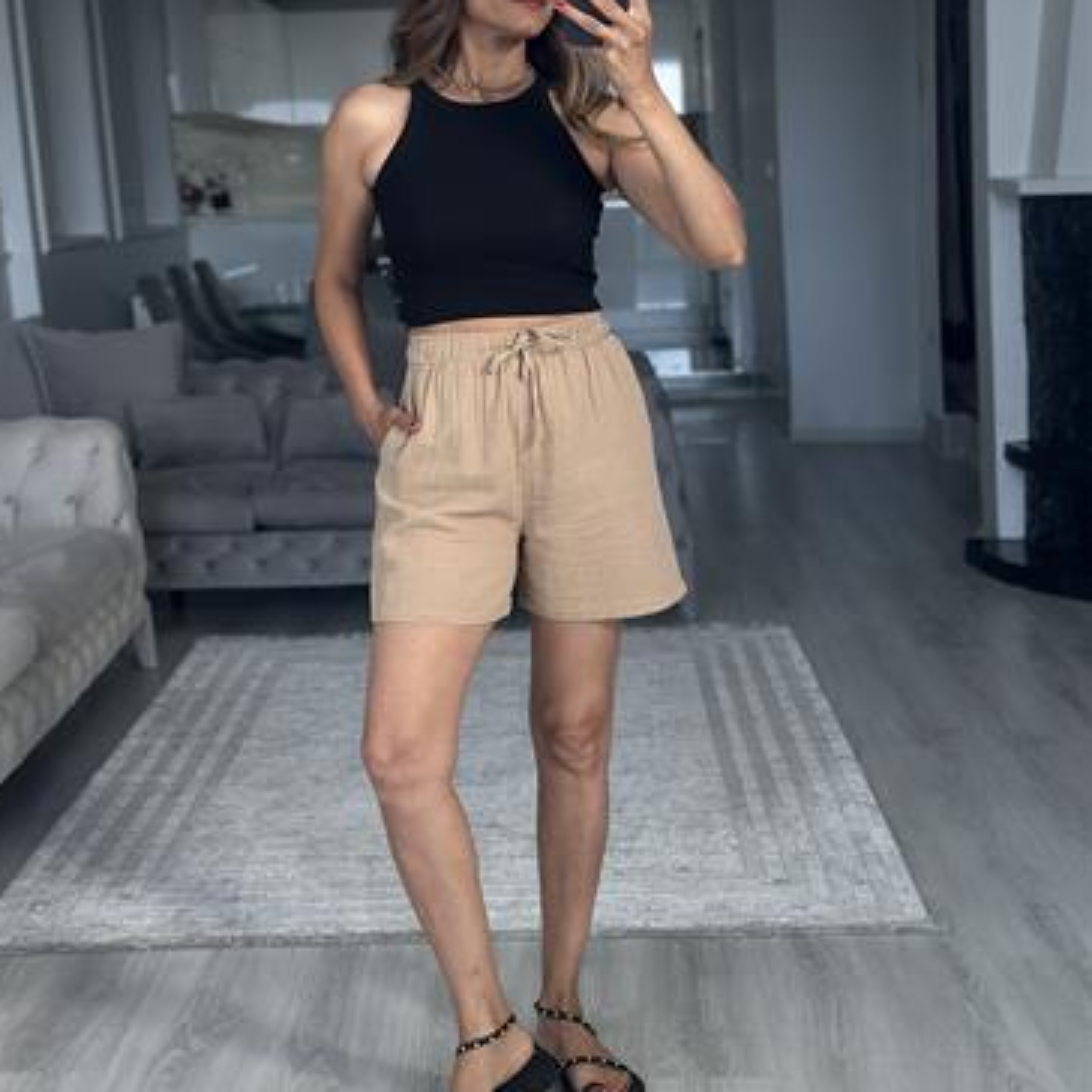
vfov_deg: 29.1
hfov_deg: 29.1
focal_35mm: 59
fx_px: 2106
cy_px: 510
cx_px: 525
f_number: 1.78
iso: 80
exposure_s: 1/125
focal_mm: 6.86
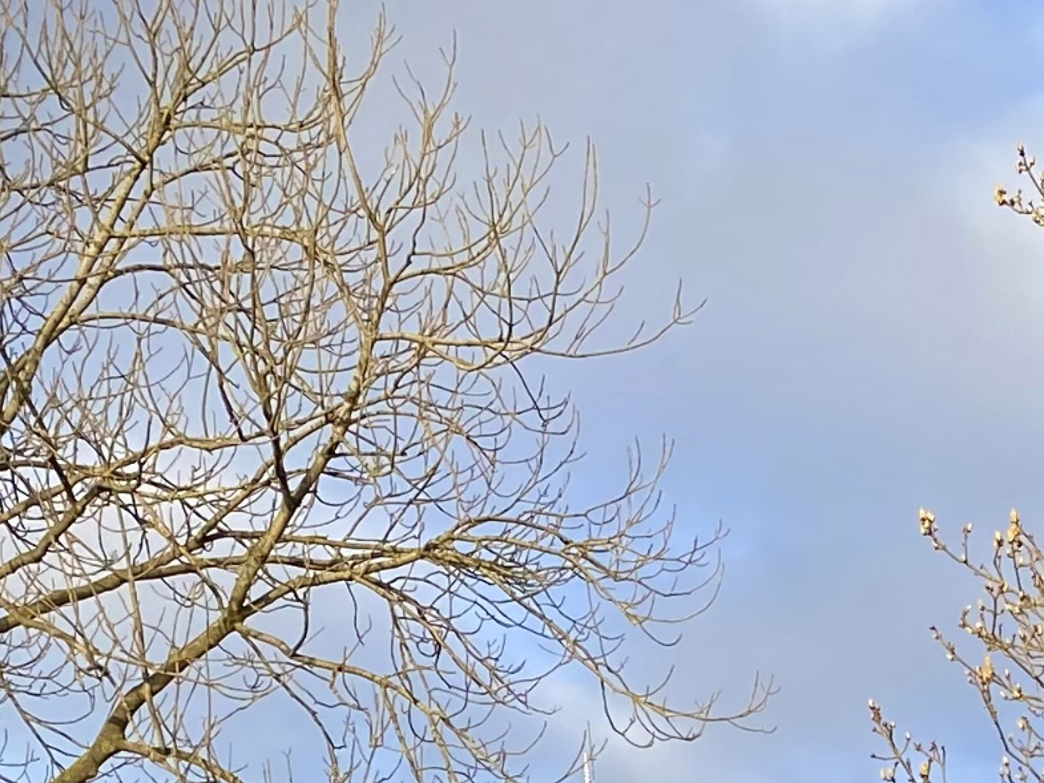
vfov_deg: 12.3
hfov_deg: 17.2
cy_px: 1594
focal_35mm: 106
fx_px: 3197
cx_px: 1420
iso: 32
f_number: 1.8
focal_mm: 4.25
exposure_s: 1/827
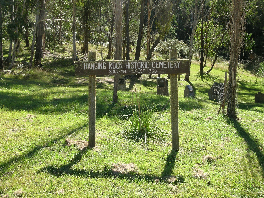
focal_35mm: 42
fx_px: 320
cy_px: 99
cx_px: 132
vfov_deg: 34.3
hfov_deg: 44.8
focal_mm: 8.7
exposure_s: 1/123
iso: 50
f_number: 5.7
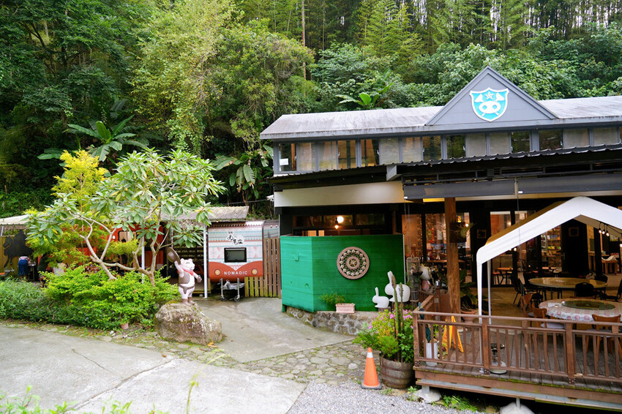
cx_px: 311
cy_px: 207
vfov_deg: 53.1
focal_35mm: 24
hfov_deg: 73.8
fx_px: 414
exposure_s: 1/30
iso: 320
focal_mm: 24
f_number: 4
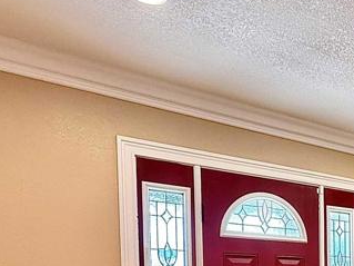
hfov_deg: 35.0
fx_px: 460
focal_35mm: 45
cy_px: 304
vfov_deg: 28.7
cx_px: 406
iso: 320
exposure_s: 1/60
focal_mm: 2.22
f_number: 2.2
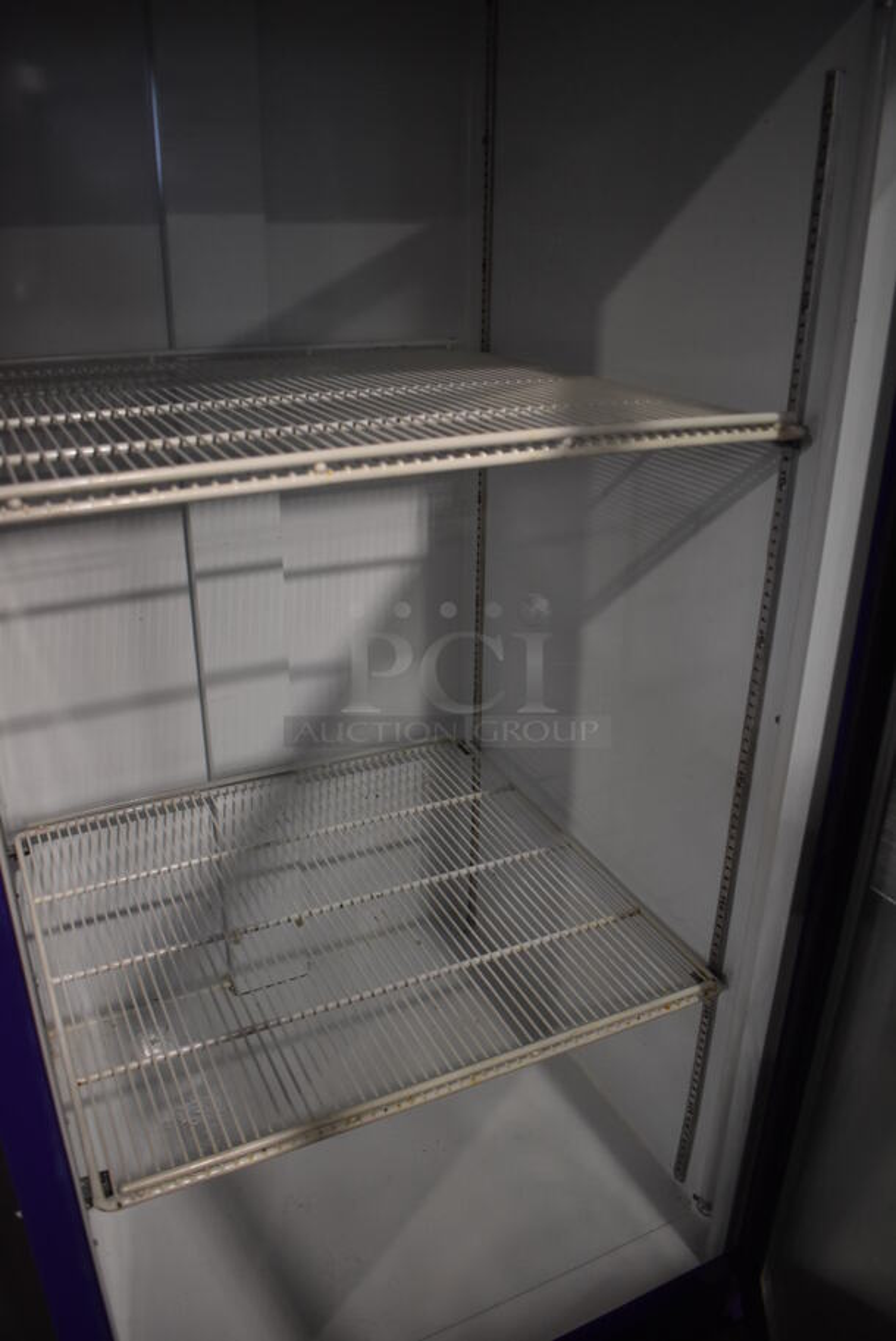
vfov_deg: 67.3
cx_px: 448
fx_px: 1006
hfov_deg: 48.0
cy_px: 670
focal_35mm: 27
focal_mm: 18
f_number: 3.5
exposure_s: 1/125
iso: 1100
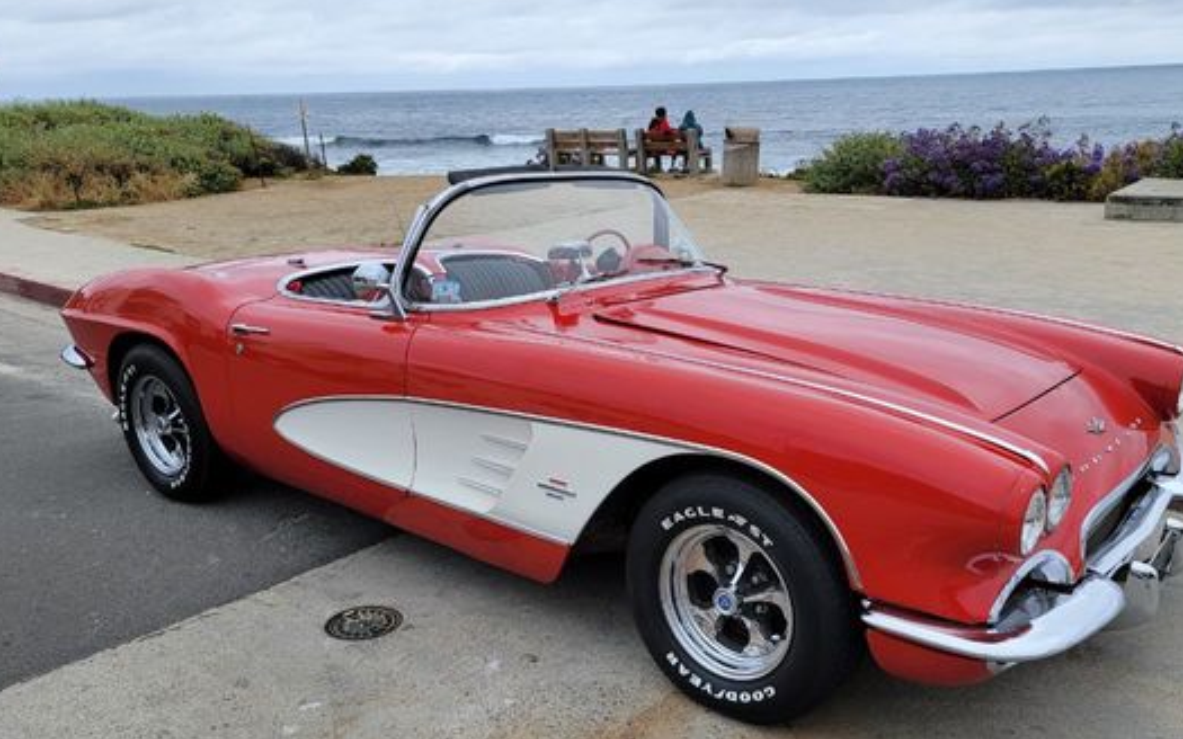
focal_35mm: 31
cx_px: 669
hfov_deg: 61.0
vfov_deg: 40.4
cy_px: 453
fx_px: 999
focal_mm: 6.7
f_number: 1.8
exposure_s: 1/661
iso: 16
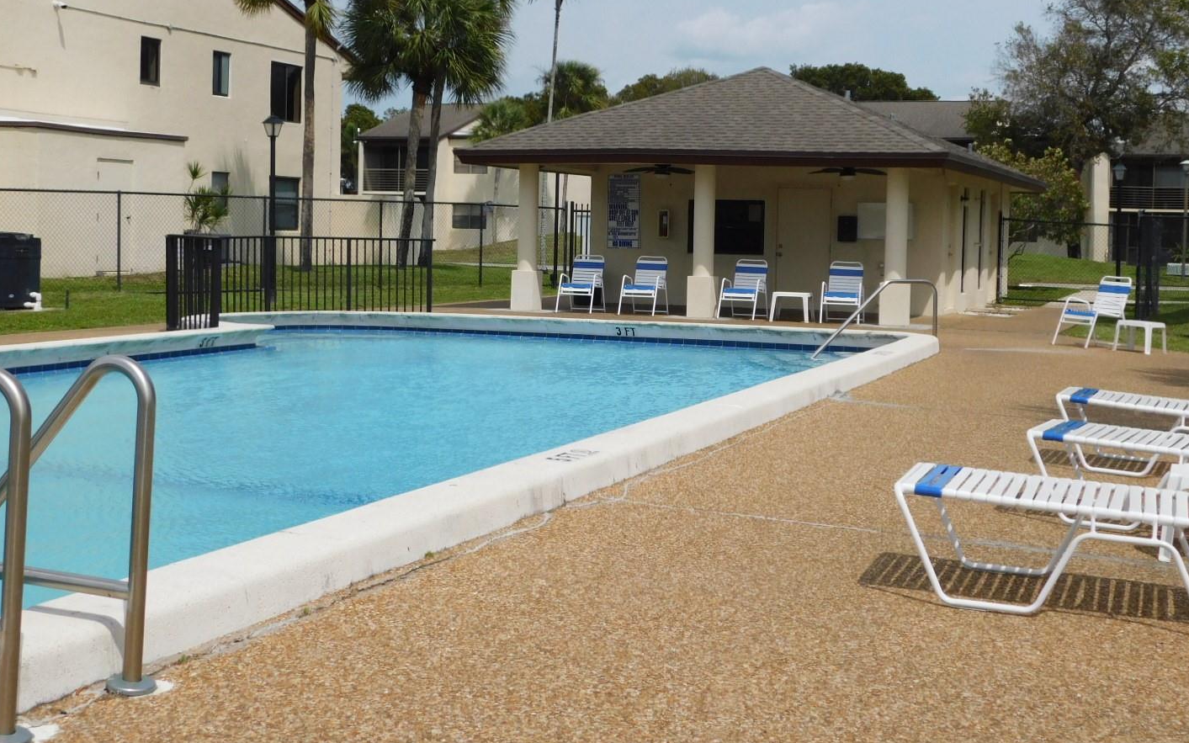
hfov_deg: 41.8
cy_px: 283
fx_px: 1555
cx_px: 668
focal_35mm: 48
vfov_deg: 26.8
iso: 125
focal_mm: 7.1
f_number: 7.2
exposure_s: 1/640
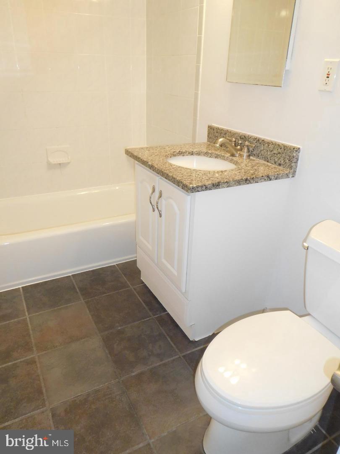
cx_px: 170
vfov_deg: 69.4
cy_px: 227
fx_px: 327
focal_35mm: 25
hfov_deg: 54.9
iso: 360
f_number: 3.4
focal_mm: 4.5
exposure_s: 1/30
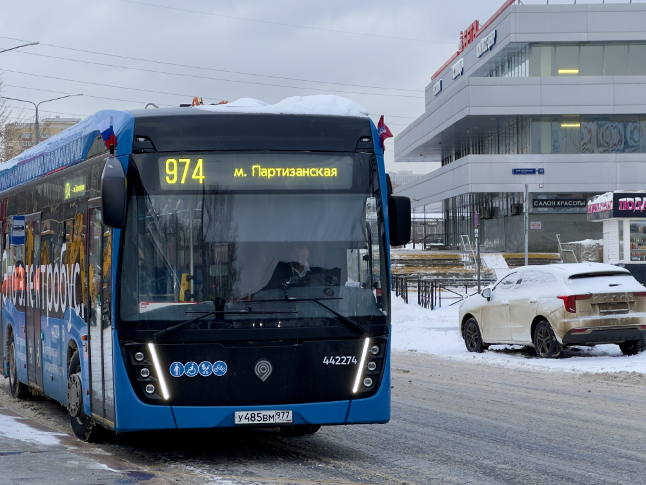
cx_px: 232
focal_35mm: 100
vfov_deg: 14.8
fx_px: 1866
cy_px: 190
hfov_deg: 19.6
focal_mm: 9
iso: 32
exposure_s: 1/131
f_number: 2.8
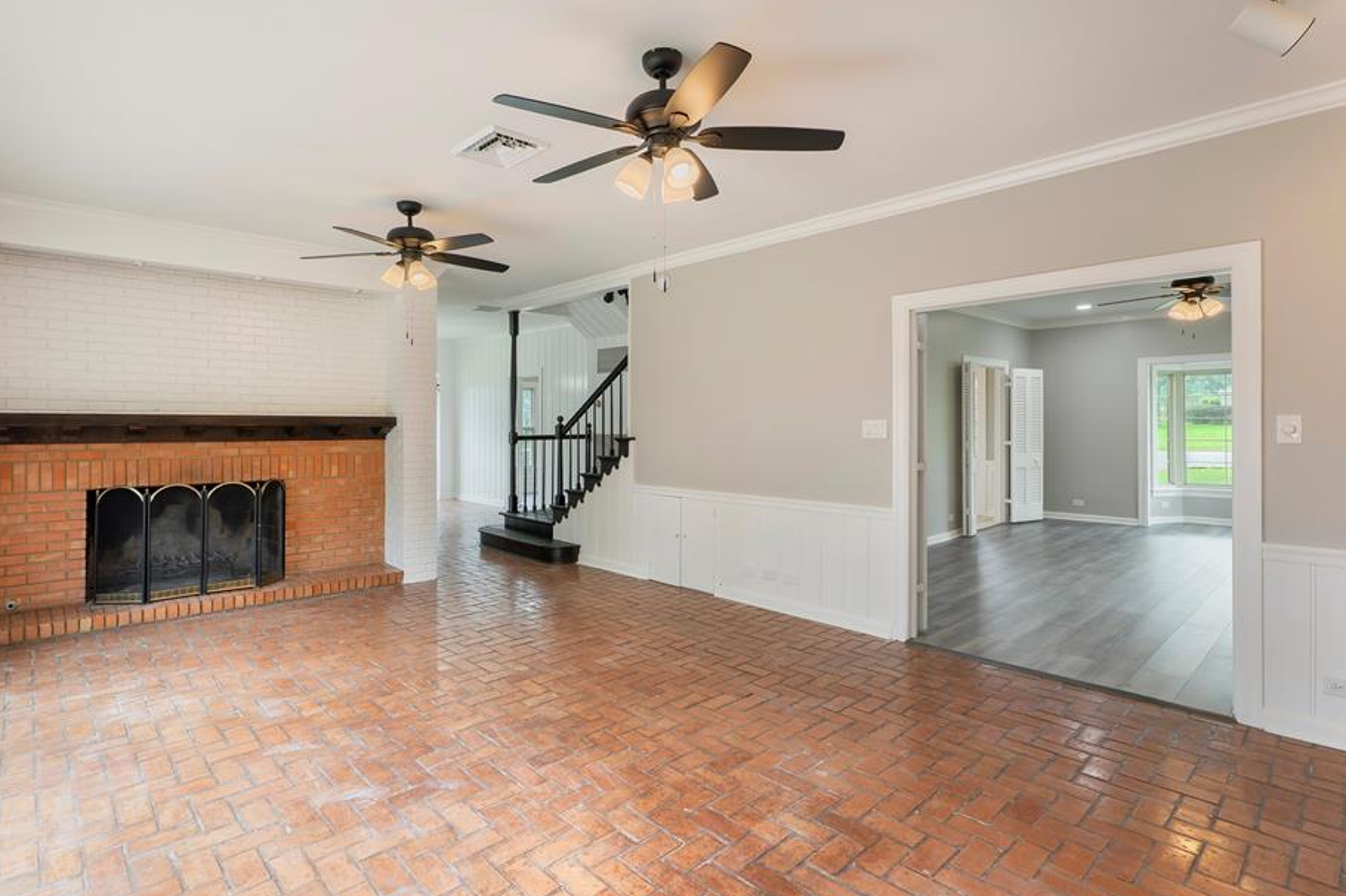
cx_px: 629
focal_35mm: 18
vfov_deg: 67.3
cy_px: 427
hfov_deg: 89.9
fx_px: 673
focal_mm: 16
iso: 100
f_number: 5.6
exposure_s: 1/6
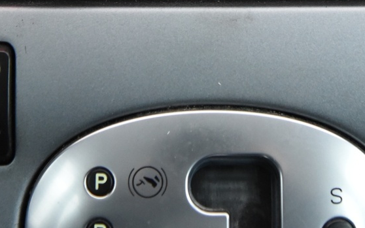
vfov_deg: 9.0
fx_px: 1413
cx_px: 218
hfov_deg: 14.7
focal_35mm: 142
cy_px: -94
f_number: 4
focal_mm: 48
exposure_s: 1/20
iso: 4000
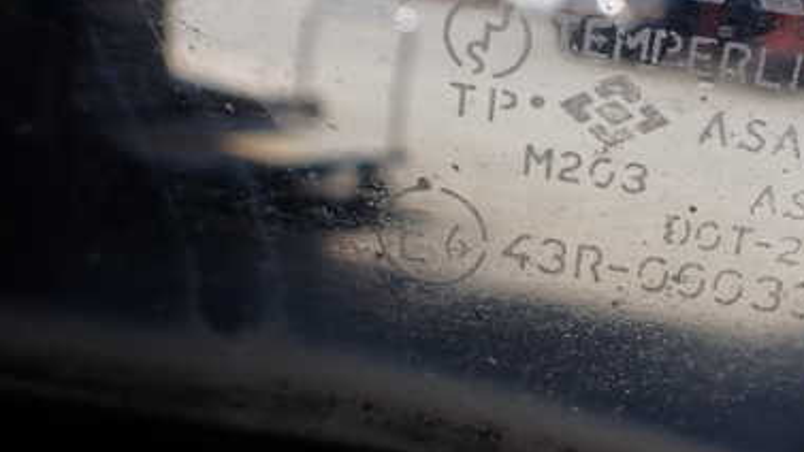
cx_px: 552
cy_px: 188
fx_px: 1109
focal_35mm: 52
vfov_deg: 23.0
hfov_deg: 39.3
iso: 100
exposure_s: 1/800
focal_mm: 5.4
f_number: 3.2
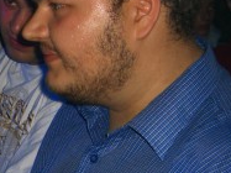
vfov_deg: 12.1
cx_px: -22
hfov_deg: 15.7
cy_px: 91
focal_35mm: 122
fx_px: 814
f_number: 2.8
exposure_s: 1/60
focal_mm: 7.9
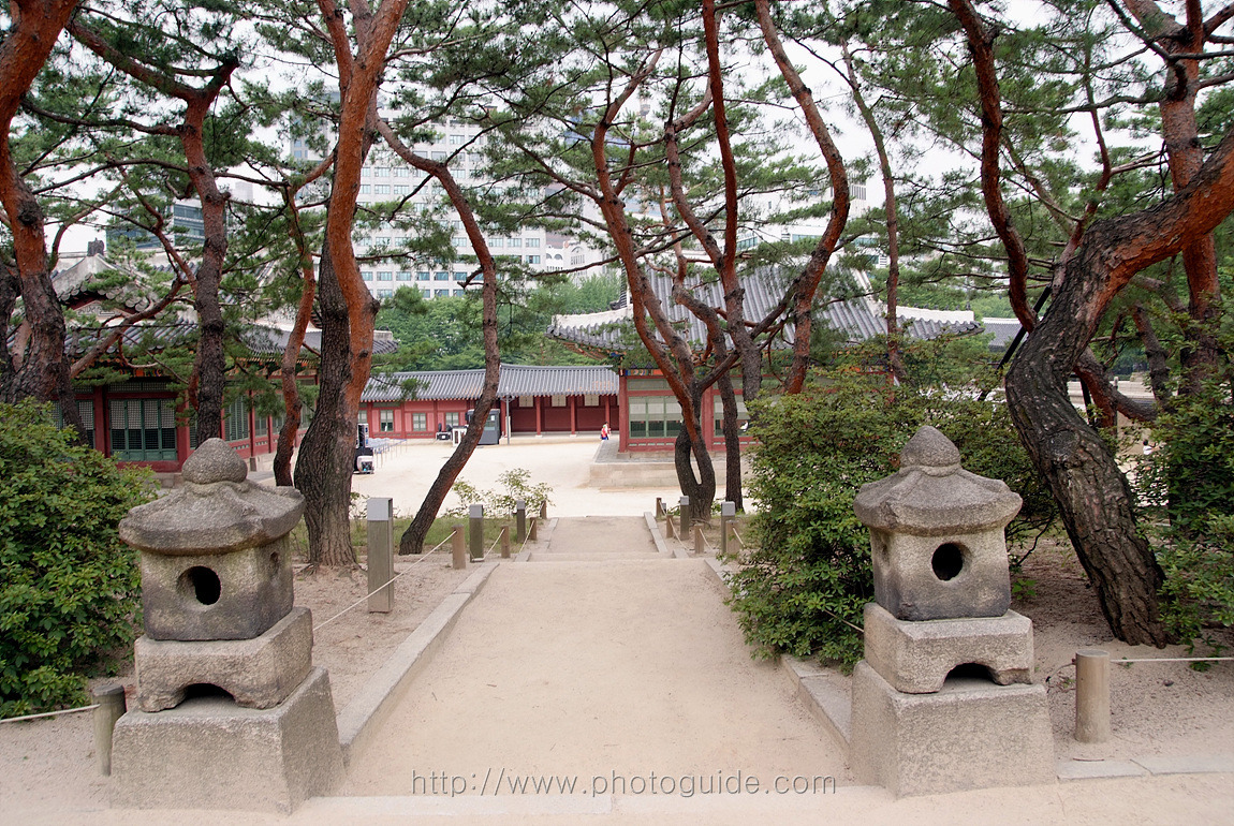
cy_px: 413
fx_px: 892
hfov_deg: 69.3
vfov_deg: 49.7
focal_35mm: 26
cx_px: 617
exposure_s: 1/18
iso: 160
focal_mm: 17
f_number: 8
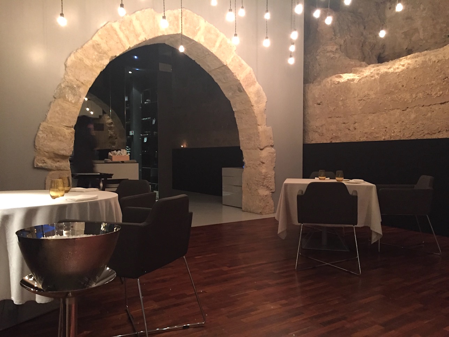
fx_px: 376
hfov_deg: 61.7
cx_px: 224
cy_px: 168
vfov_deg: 48.2
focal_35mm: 29
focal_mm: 4.15
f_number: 2.2
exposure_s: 1/17
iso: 500
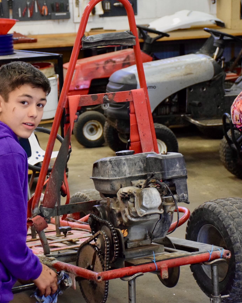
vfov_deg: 18.8
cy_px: 152
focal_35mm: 102
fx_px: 913
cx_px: 93
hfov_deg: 15.1
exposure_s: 1/125
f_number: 4.5
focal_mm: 48
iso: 3200
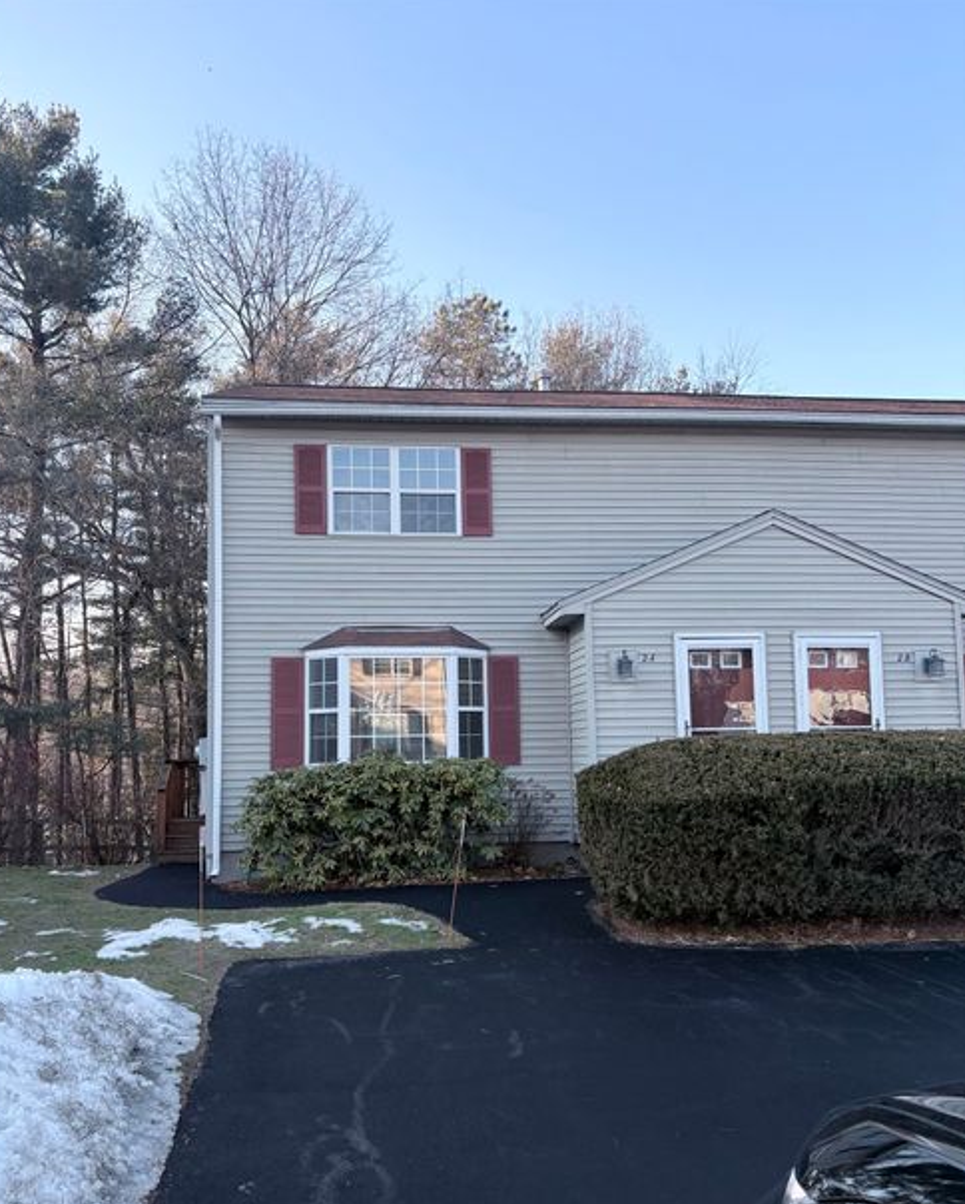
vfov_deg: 62.1
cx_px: 473
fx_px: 999
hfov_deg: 51.6
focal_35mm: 28
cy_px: 657
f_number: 1.6
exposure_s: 1/586
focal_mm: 5.96
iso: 50
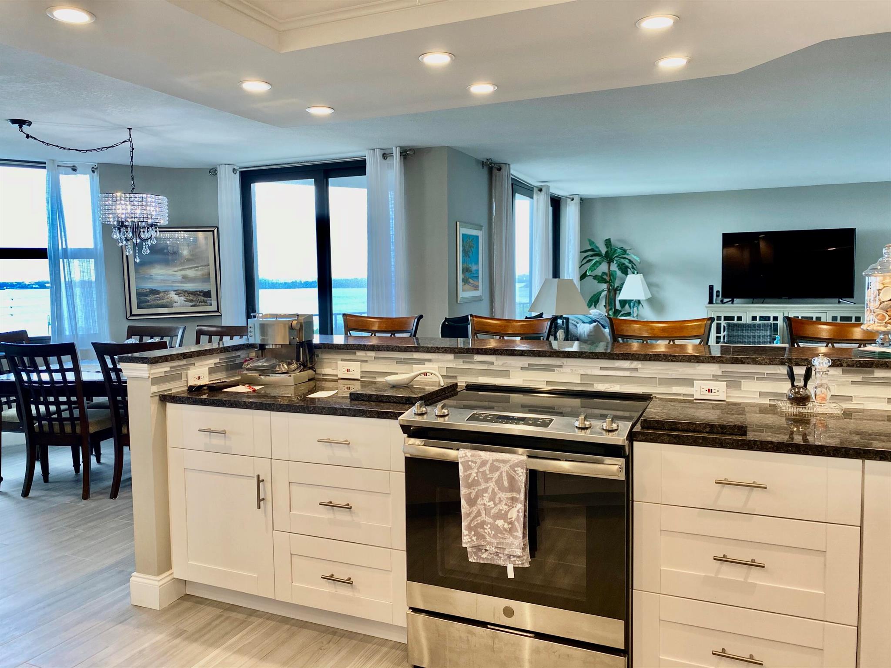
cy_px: 334
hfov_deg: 67.3
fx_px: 669
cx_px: 446
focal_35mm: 26
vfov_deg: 53.1
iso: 125
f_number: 1.8
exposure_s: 1/120
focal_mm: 4.25
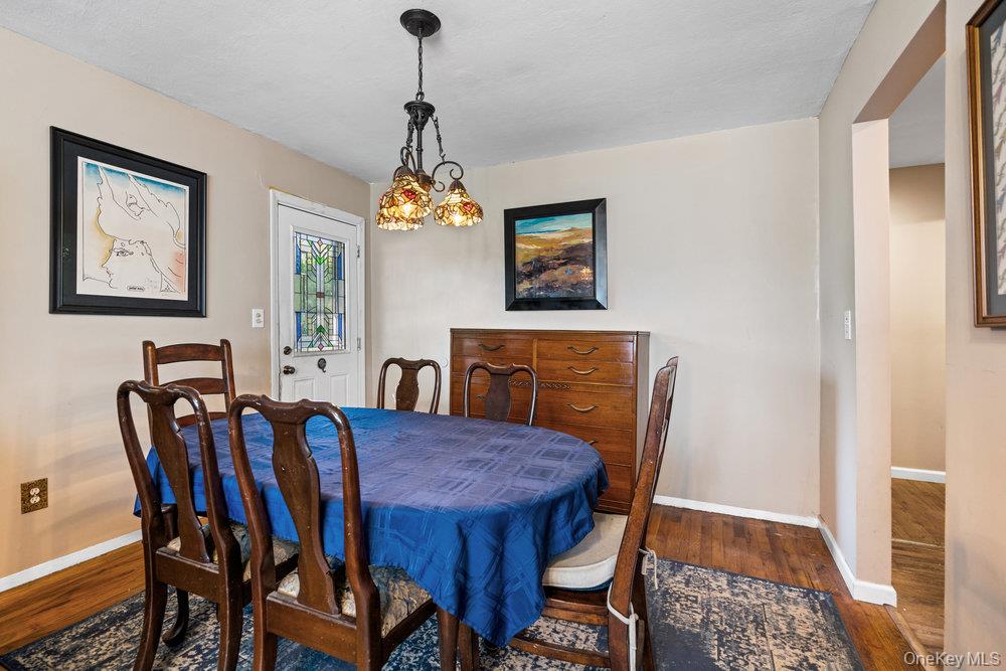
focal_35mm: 16
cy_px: 336
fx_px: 447
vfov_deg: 73.8
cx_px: 503
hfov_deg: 96.7
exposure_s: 1/10
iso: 1000
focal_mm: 16
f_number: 5.6
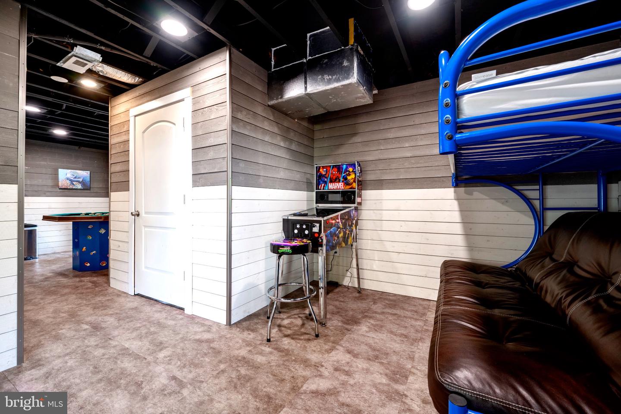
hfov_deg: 104.3
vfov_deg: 81.2
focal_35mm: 14
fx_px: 241
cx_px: 310
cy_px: 207
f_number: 7.1
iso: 160
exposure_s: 1/2.5
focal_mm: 14
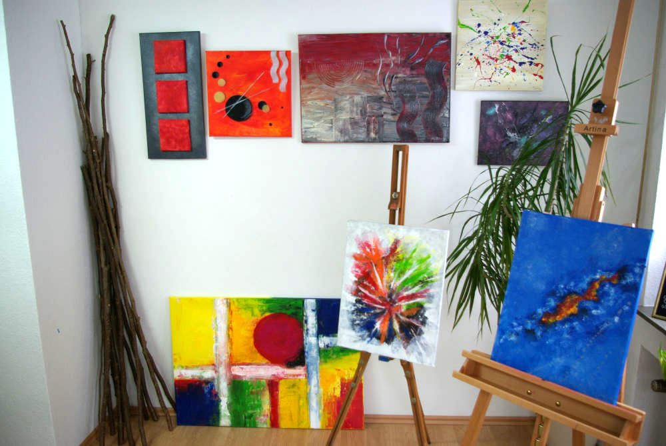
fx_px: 500
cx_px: 333
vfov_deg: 48.0
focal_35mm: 27
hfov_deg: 67.3
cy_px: 223
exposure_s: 1/45
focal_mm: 18
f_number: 4
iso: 200
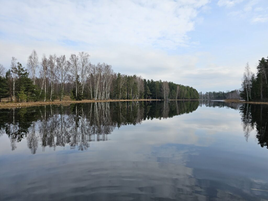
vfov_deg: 58.9
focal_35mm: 23
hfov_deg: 73.9
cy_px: 100
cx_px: 134
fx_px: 178
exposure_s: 1/650
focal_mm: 6.3
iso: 10
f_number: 1.7
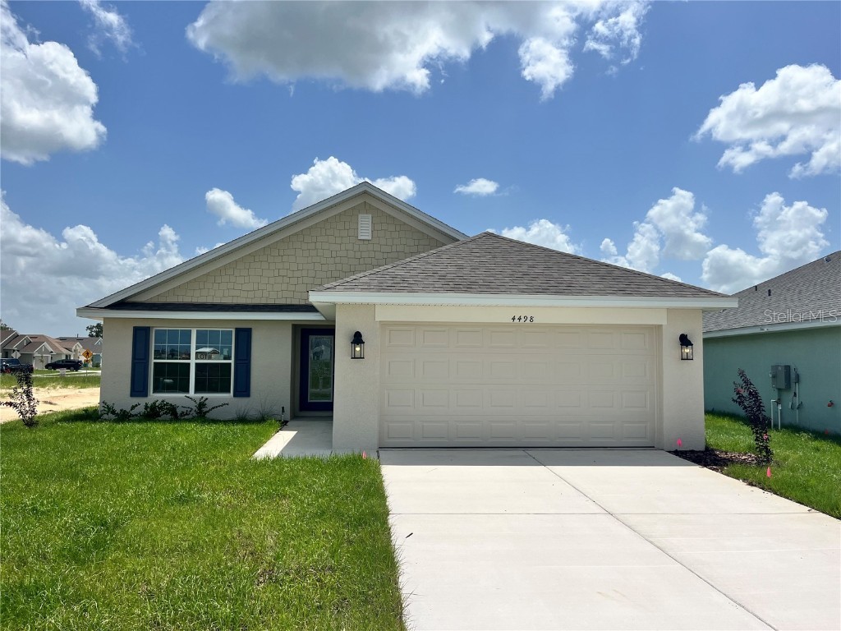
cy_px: 316
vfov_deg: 53.1
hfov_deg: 67.3
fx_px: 632
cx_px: 420
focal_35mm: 26
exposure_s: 1/8403
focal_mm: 5.1
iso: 50
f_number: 1.6
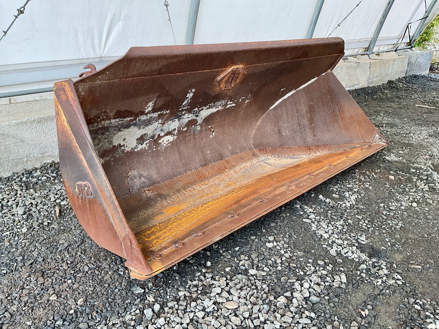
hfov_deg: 61.7
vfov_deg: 48.2
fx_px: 368
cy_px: 164
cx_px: 220
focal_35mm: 29
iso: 50
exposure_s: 1/120
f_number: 1.8
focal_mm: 3
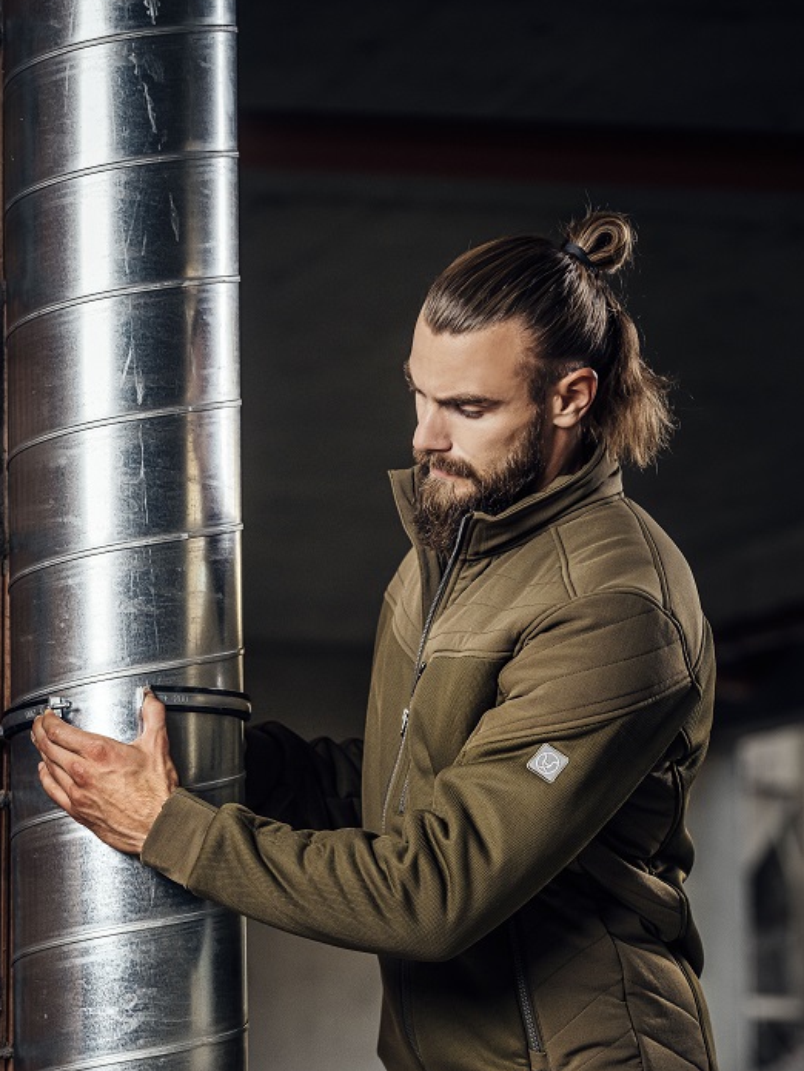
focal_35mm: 145
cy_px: 746
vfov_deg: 13.6
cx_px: 311
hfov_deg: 10.2
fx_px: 4490
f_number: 4
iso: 500
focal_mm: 105
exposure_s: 1/200
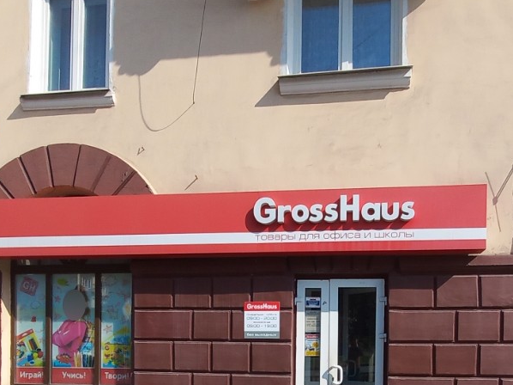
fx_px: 430
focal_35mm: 29
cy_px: 353
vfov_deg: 43.6
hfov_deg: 61.0
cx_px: 314
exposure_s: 1/1429
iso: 40
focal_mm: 1.42
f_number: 2.2
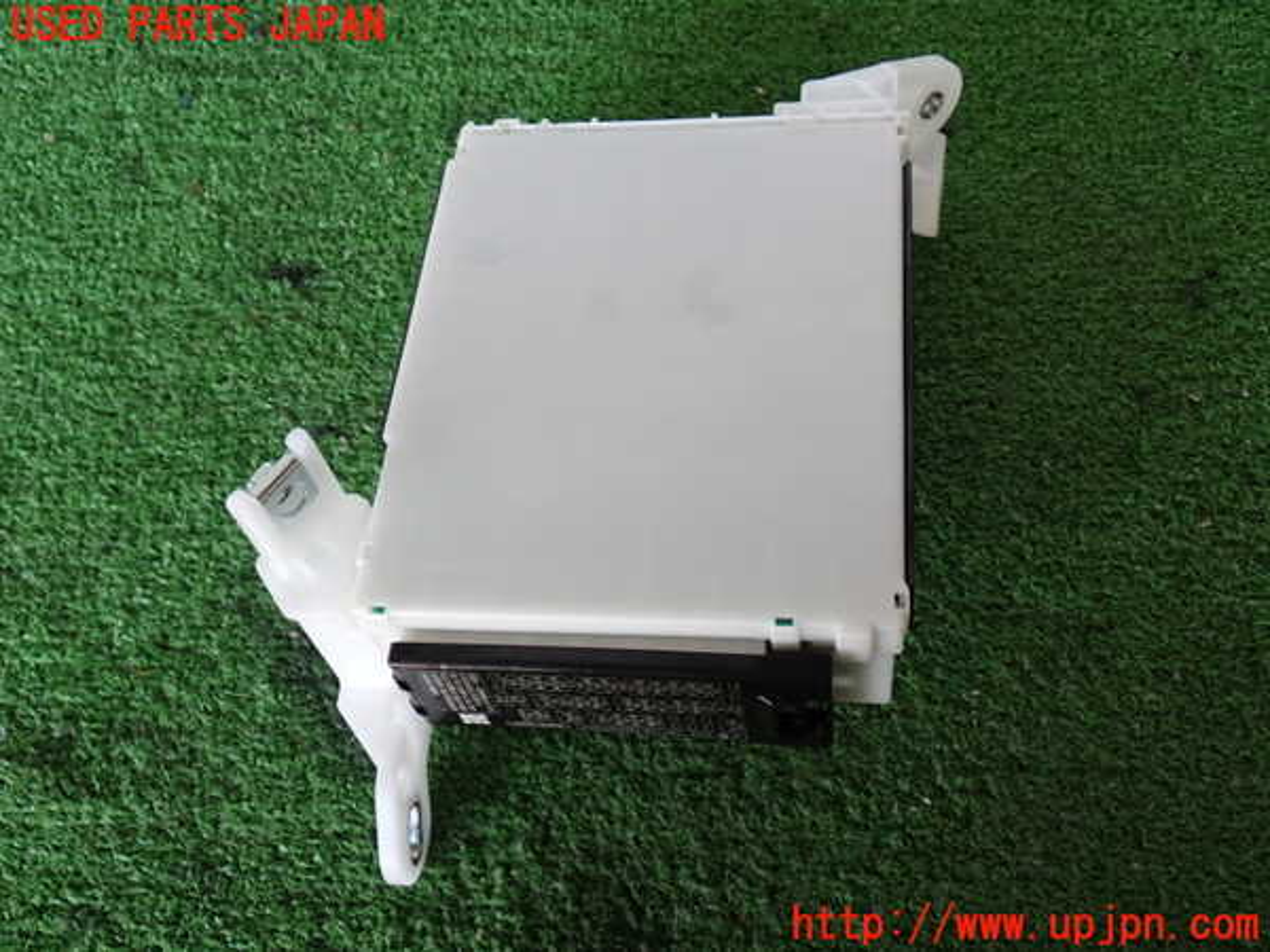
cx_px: 635
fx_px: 1394
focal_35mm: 38
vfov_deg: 37.7
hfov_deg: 49.0
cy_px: 476
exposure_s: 1/40
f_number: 2.7
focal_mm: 6.83
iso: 200
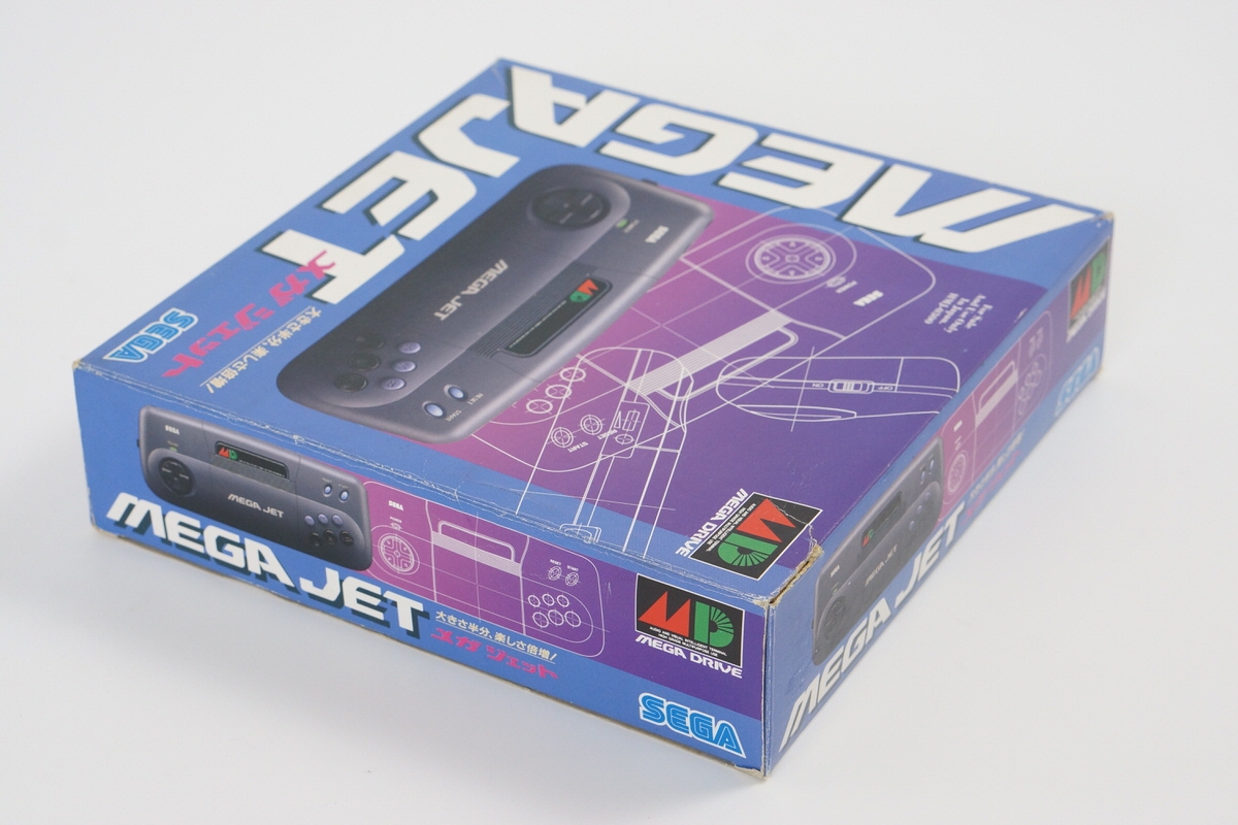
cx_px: 619
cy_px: 412
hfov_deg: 27.0
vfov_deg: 18.2
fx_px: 2579
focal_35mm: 75
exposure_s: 1/80
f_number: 6.3
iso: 640
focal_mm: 50
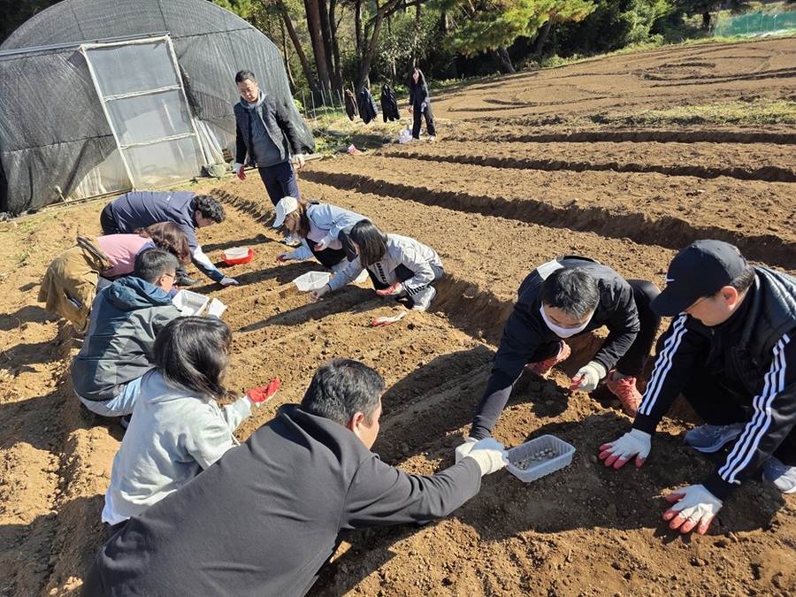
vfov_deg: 58.9
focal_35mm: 23
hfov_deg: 73.9
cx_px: 398
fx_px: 529
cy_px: 298
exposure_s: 1/2216
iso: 80
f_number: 1.7
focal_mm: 6.3
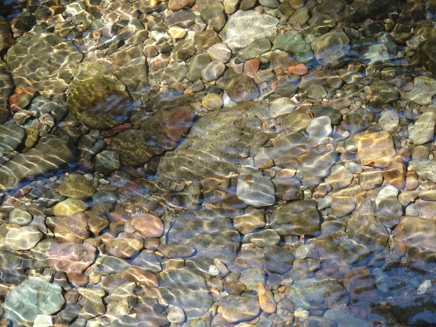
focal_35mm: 173
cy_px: 164
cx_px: 218
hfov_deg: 11.4
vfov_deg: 8.6
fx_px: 2179
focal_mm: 29.57
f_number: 5.6
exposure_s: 1/200
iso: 500
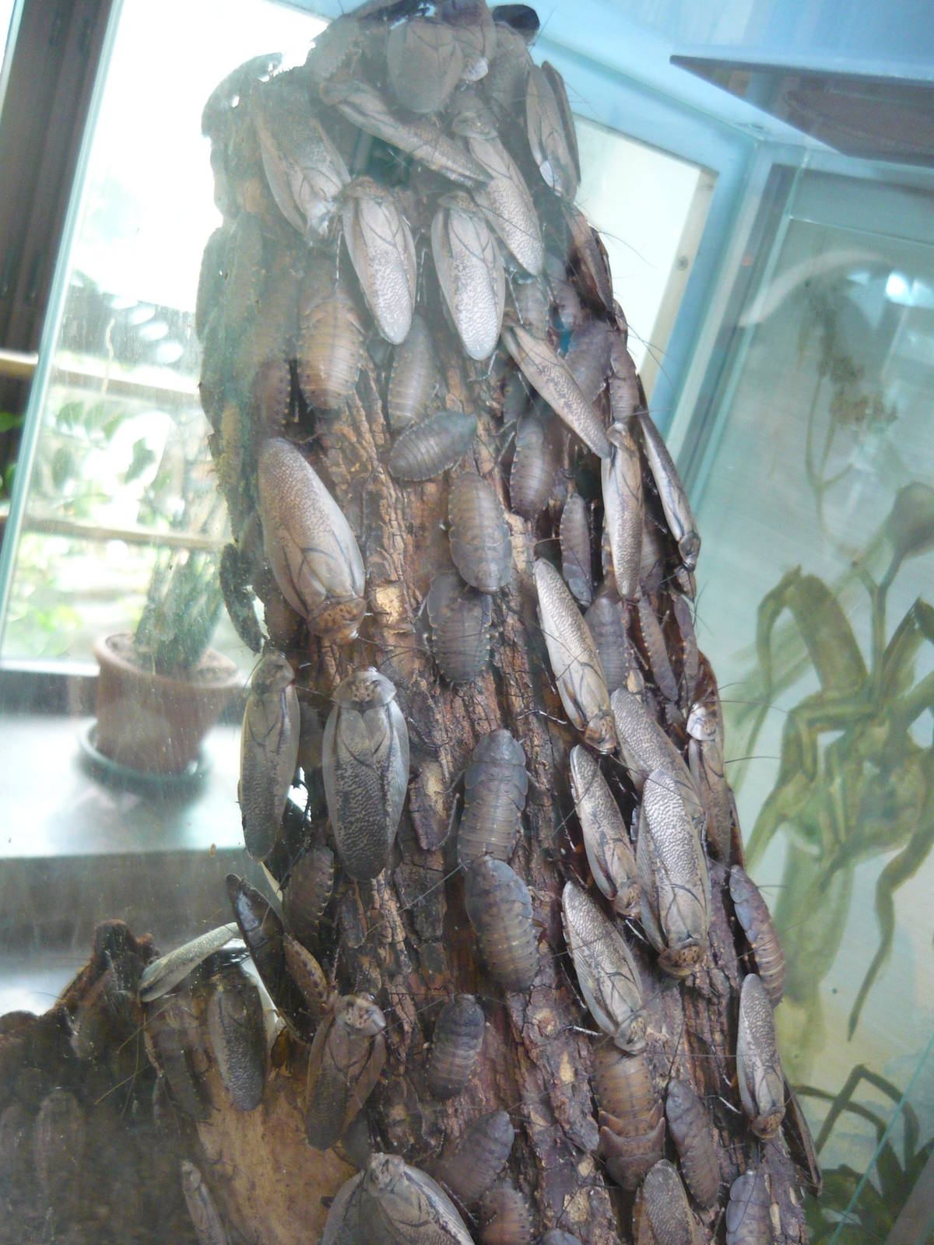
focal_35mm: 33
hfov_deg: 42.9
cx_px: 467
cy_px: 622
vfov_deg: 55.4
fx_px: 1187
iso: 400
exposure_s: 1/20
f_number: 2.8
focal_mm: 5.5
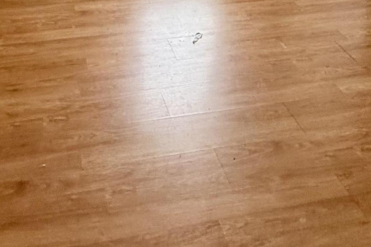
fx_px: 546
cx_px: 175
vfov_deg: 22.6
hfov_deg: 37.5
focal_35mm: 53
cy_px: -79
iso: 250
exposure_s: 1/99
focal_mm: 2.22
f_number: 2.2
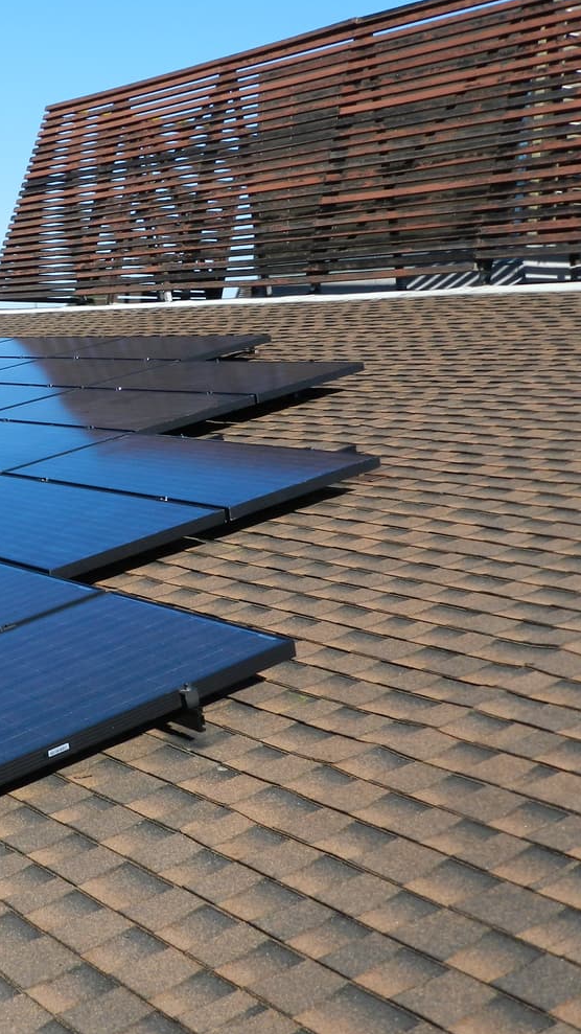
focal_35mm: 47
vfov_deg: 43.7
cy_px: 513
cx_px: -76
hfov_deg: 23.7
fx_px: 1288
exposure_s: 1/1000
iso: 160
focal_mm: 5.6
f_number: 4
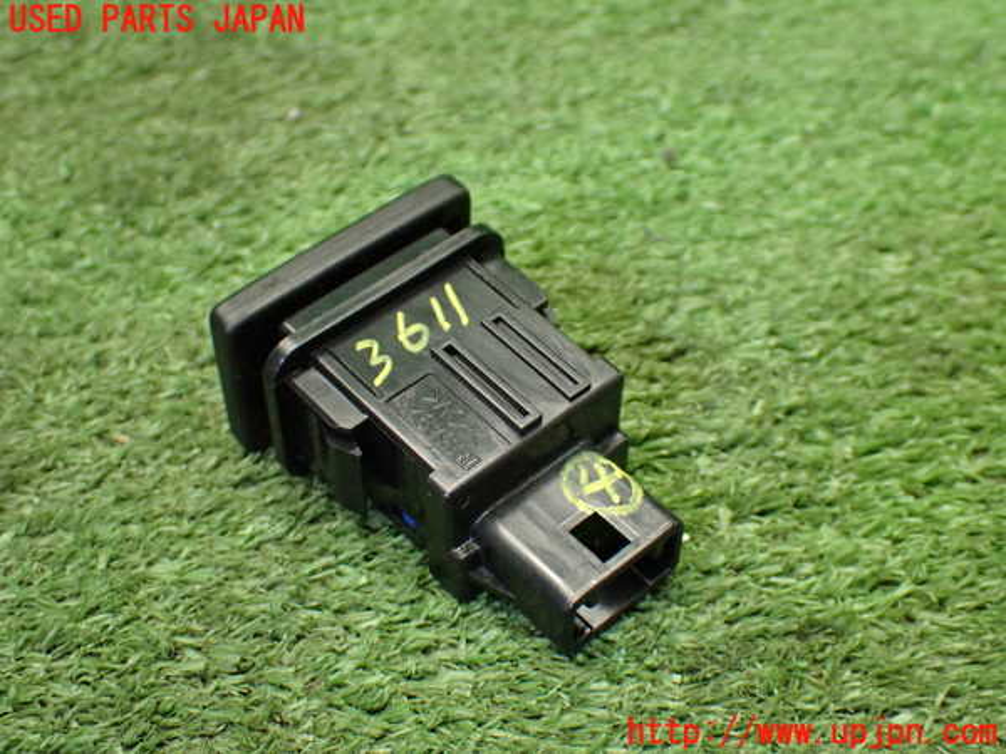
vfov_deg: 29.1
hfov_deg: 38.2
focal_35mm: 50
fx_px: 1453
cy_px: 377
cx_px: 503
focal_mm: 9.01
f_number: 3.2
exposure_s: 1/50
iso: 800
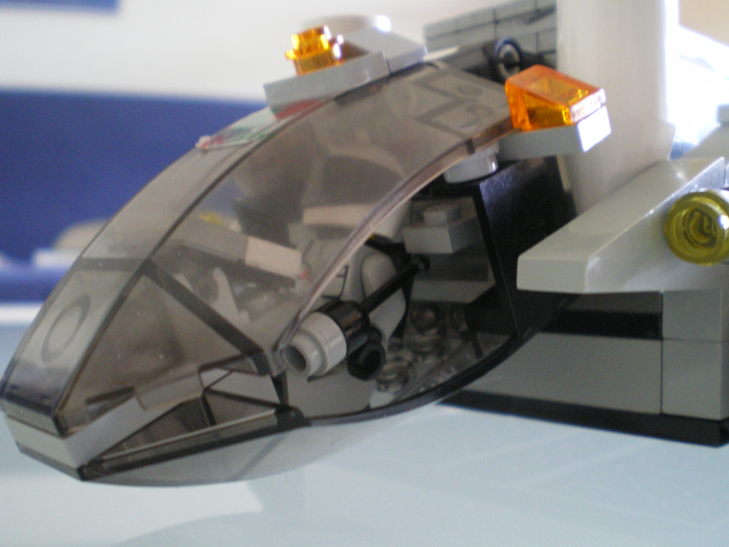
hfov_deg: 49.0
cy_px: 274
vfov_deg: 37.7
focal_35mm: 38
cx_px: 364
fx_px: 800
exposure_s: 1/4
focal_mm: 6.3
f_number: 3.1
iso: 400
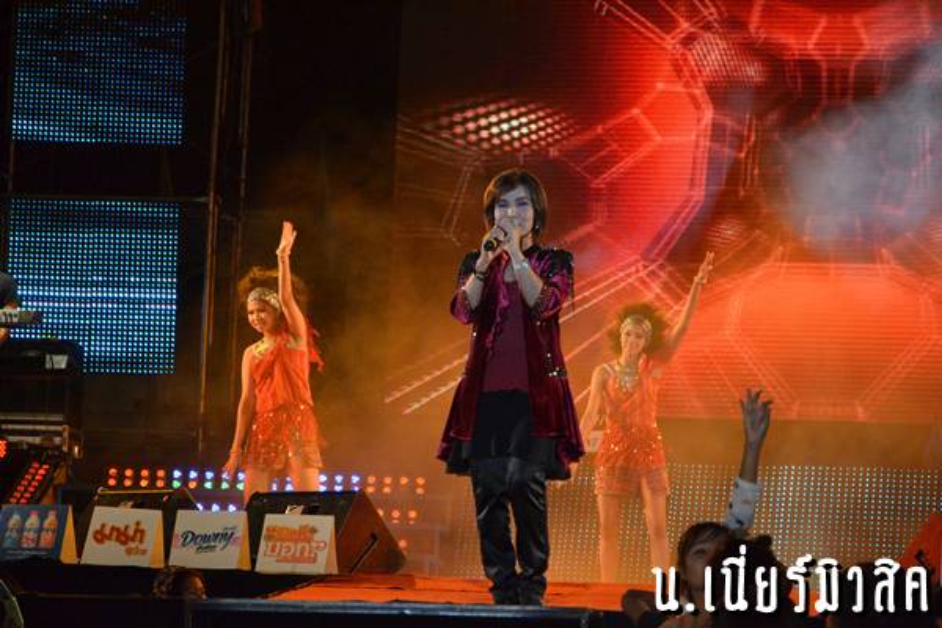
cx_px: 471
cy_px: 314
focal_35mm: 158
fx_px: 4121
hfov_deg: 13.0
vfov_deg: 8.7
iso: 3200
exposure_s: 1/250
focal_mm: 105
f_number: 5.6
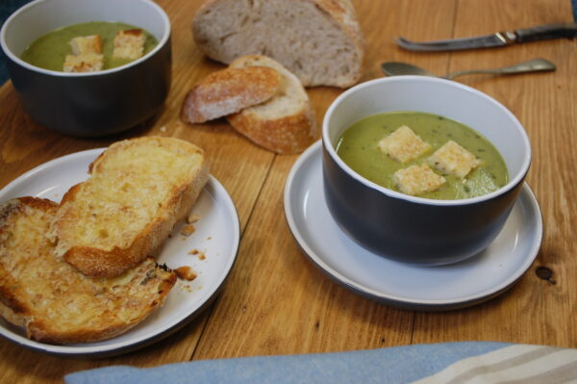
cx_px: 288
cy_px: 192
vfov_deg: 31.8
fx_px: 673
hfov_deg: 46.4
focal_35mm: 42
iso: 400
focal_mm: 28
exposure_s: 1/50
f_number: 4.5
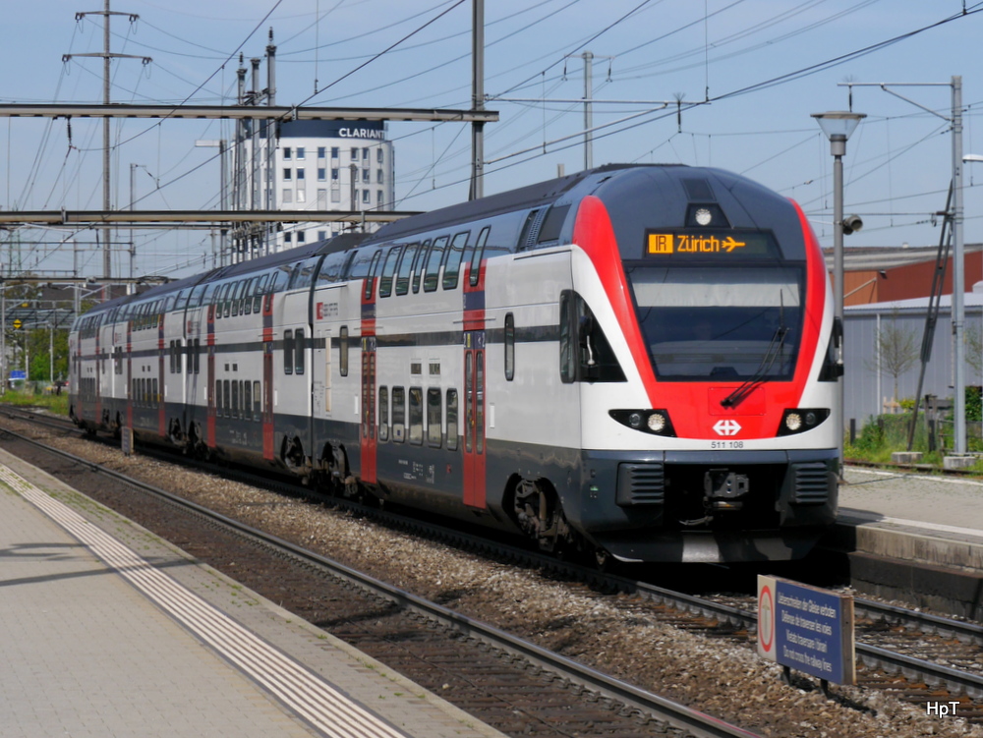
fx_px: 2557
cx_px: 492
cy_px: 369
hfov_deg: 21.8
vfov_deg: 16.4
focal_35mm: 90
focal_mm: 45
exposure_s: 1/500
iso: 160
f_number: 7.1
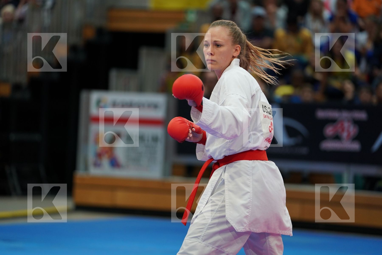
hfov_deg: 11.8
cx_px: 191
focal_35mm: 174
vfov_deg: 7.9
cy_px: 128
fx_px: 1846
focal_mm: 174
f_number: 2.8
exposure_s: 1/1000
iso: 1600
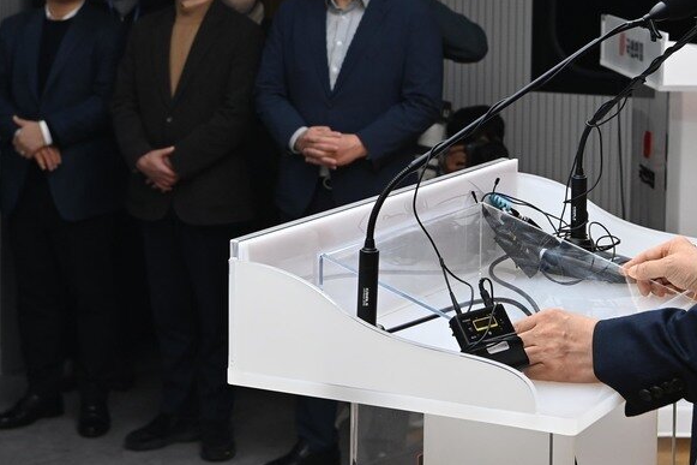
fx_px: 2052
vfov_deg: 12.8
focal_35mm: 106
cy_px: 57
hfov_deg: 19.3
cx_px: 300
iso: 1000
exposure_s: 1/320
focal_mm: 44
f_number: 6.3
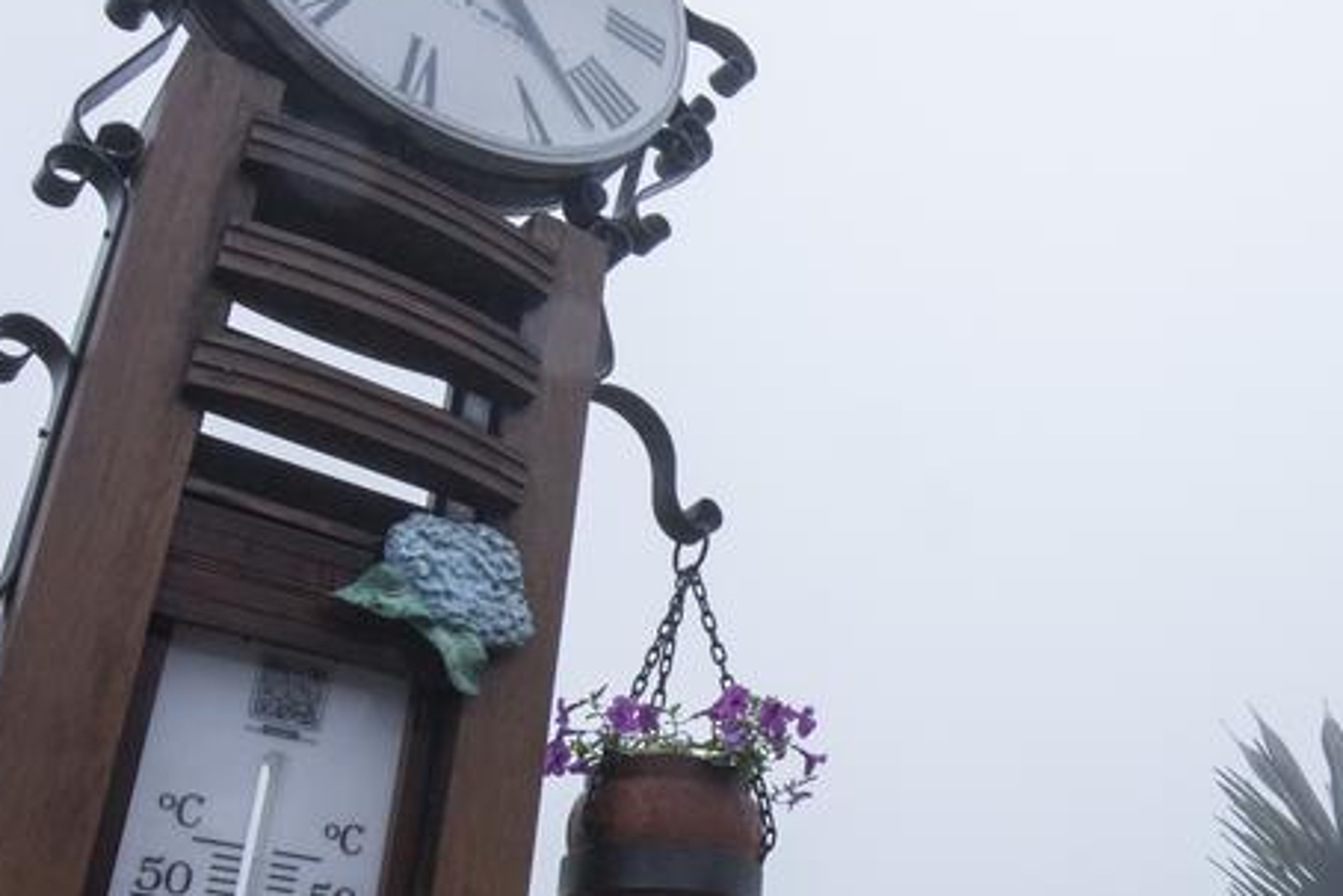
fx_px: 1381
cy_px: 625
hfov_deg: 50.2
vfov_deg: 35.5
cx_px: 973
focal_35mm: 37
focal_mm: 14
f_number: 9
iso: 1250
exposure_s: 1/2000
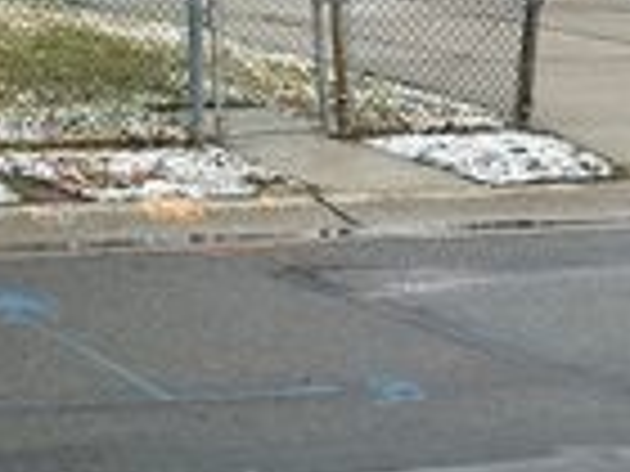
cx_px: -472
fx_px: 1565
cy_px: -196
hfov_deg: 18.4
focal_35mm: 86
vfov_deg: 16.0
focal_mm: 6.86
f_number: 1.78
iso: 80
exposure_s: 1/475
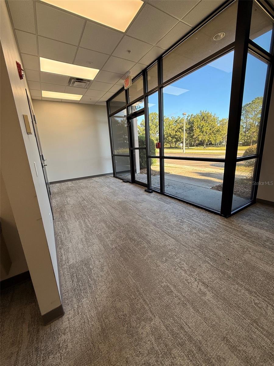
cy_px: 183
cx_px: 137
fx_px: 148
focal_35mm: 14
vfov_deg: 102.1
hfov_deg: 85.7
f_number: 2.2
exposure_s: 1/130
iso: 64
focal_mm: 2.22
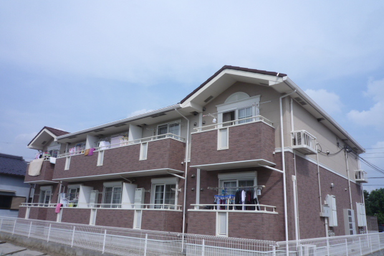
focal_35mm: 27
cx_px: 190
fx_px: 288
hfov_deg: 67.4
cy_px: 131
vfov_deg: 47.9
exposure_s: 1/640
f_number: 6.3
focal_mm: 4.4
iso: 100
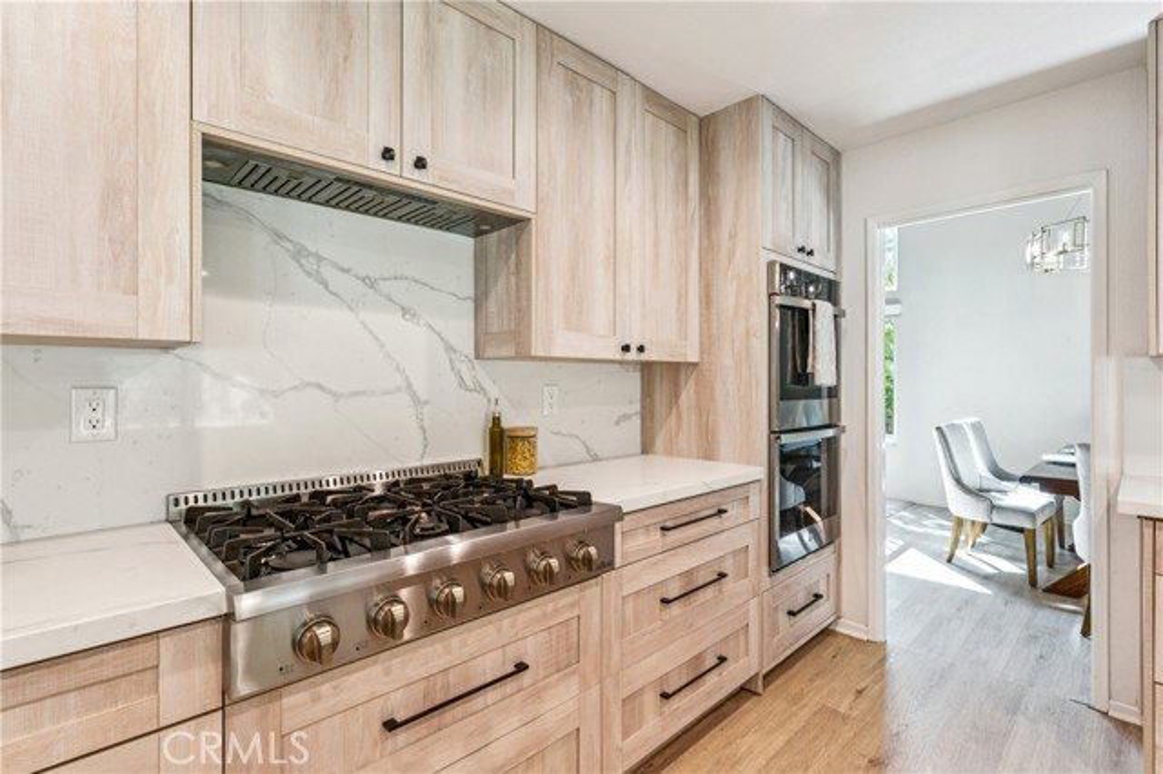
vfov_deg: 70.7
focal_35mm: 17
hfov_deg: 93.6
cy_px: 387
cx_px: 582
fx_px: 546
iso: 100
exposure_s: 1/2.5
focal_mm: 16.9
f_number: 13
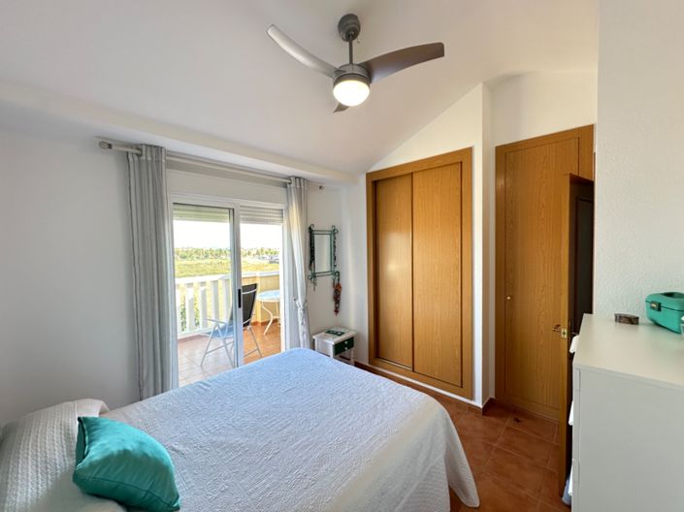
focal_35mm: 14
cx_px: 342
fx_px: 276
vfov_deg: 85.6
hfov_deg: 102.1
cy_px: 256
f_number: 2.2
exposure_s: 1/99
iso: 100
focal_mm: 2.22
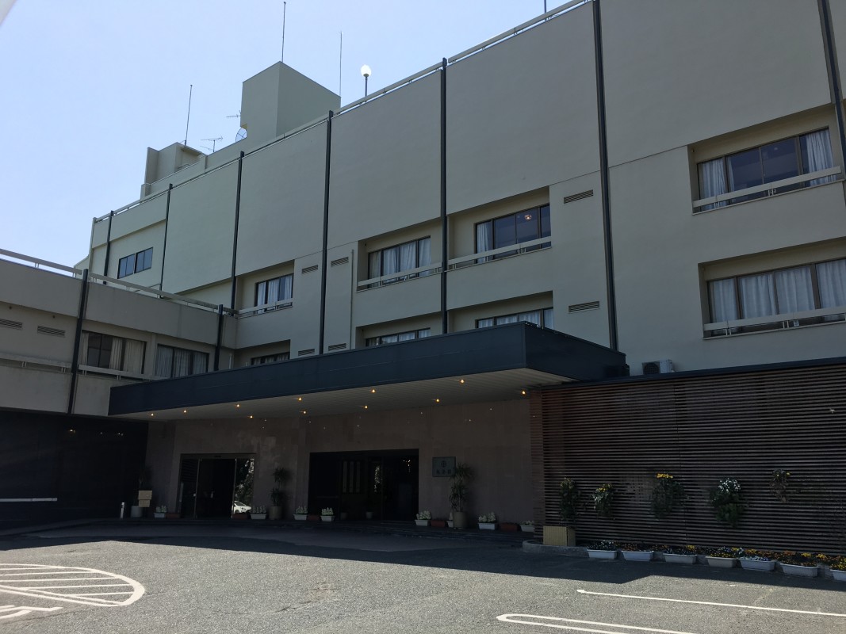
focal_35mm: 29
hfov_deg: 61.7
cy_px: 317
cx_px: 423
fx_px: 709
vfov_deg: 48.2
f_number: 2.2
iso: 25
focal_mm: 4.15
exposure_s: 1/1099
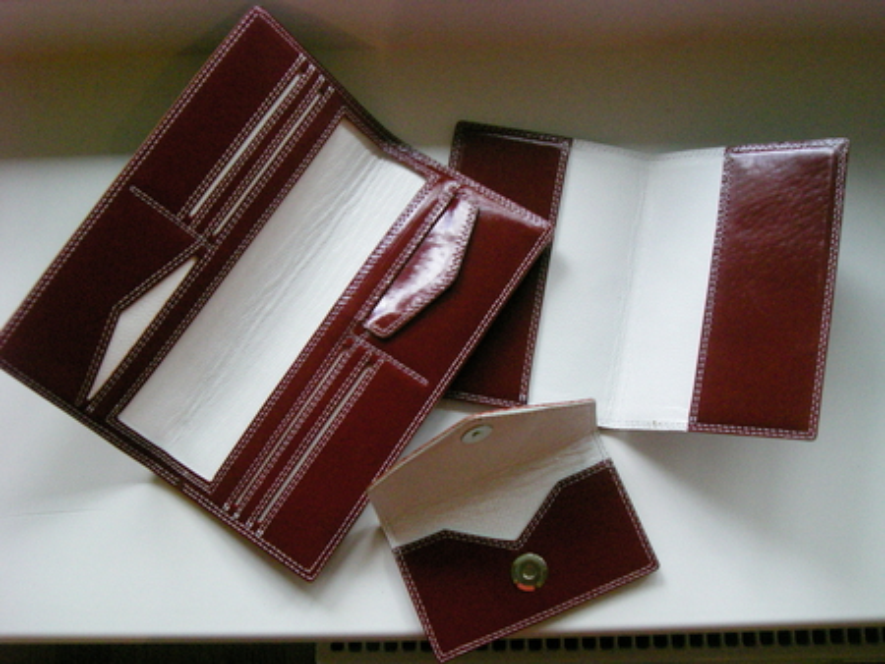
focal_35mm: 46
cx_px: 442
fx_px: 1177
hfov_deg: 41.2
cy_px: 332
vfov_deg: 31.5
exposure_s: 1/60
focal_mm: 7.6
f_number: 3
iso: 640
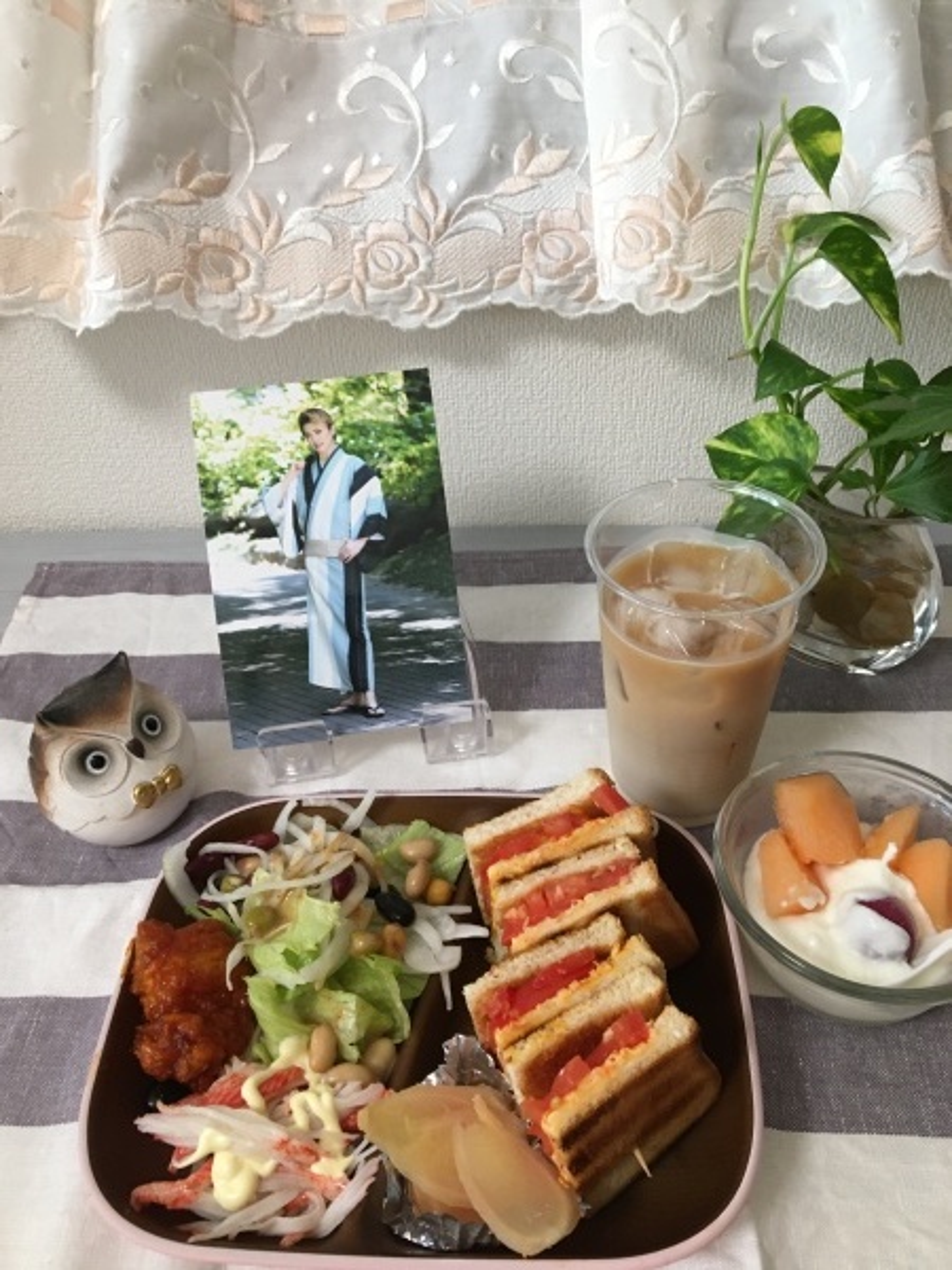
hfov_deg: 48.2
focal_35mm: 29
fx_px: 1063
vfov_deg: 61.7
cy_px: 635
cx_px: 476
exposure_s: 1/30
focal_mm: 4.15
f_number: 2.2
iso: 100
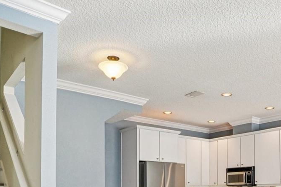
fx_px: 281
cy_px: 191
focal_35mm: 36
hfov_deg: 51.6
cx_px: 198
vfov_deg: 33.4
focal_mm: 10
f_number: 8
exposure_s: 1/30
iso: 500
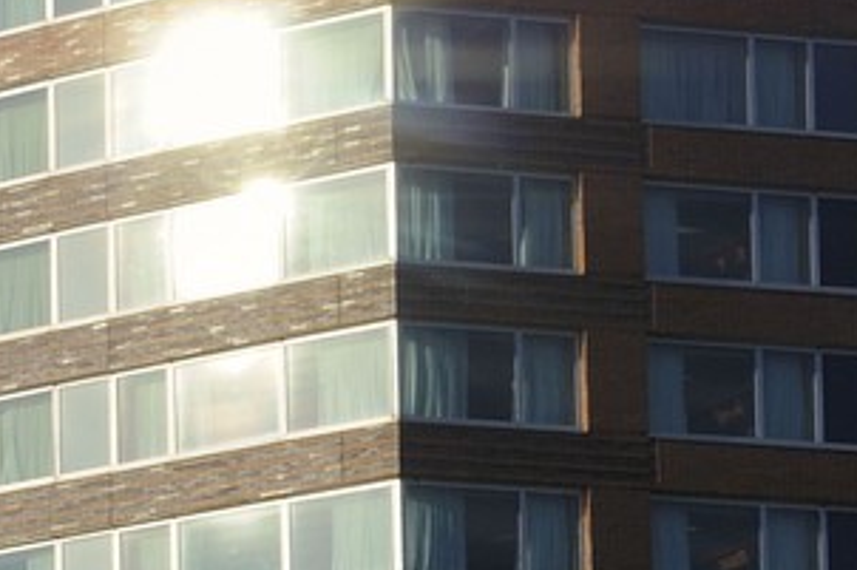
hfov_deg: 6.5
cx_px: -1303
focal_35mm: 297
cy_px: 1265
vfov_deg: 4.5
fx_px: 7066
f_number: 16
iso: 200
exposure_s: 1/200
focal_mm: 56
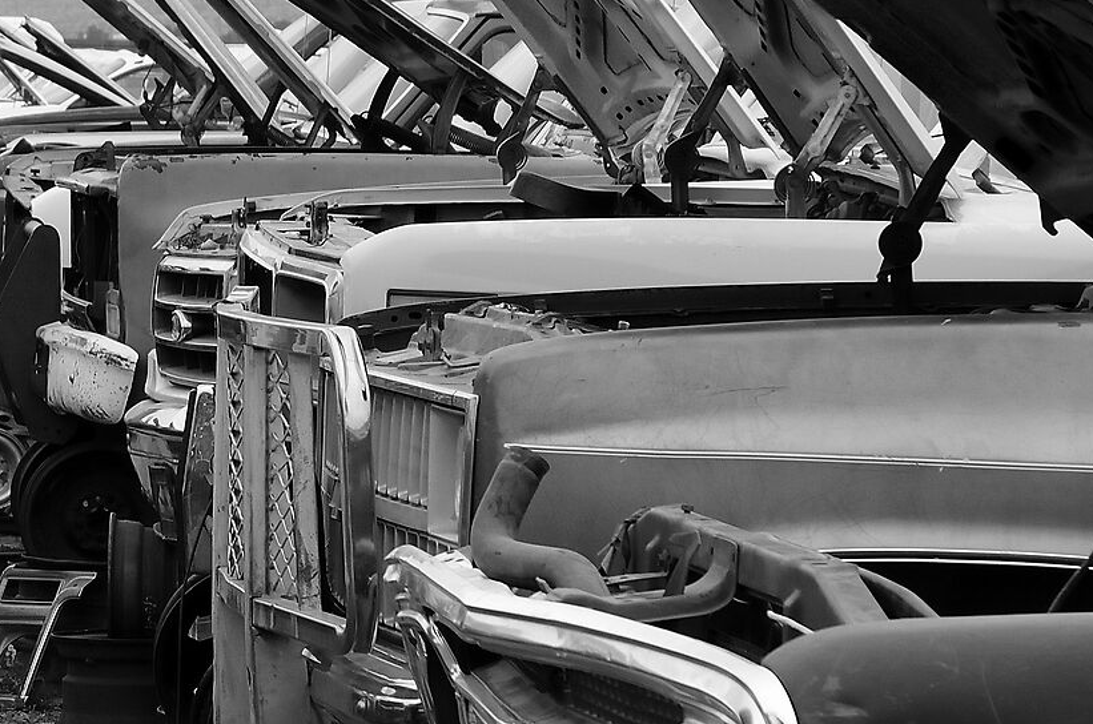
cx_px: -8
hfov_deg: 9.0
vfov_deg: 6.0
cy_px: 240
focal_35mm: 228
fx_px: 6909
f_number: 8
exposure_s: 1/250
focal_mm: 52
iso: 200
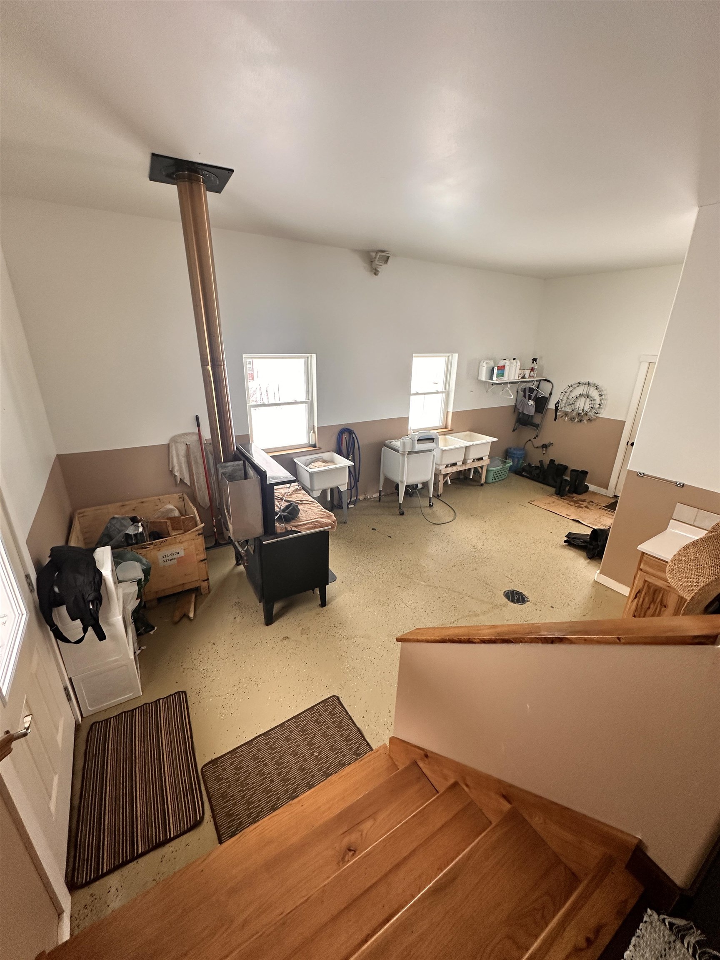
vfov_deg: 102.1
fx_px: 388
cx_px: 360
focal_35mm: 14
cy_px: 480
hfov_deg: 85.7
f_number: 2.2
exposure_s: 1/99
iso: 160
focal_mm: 2.22
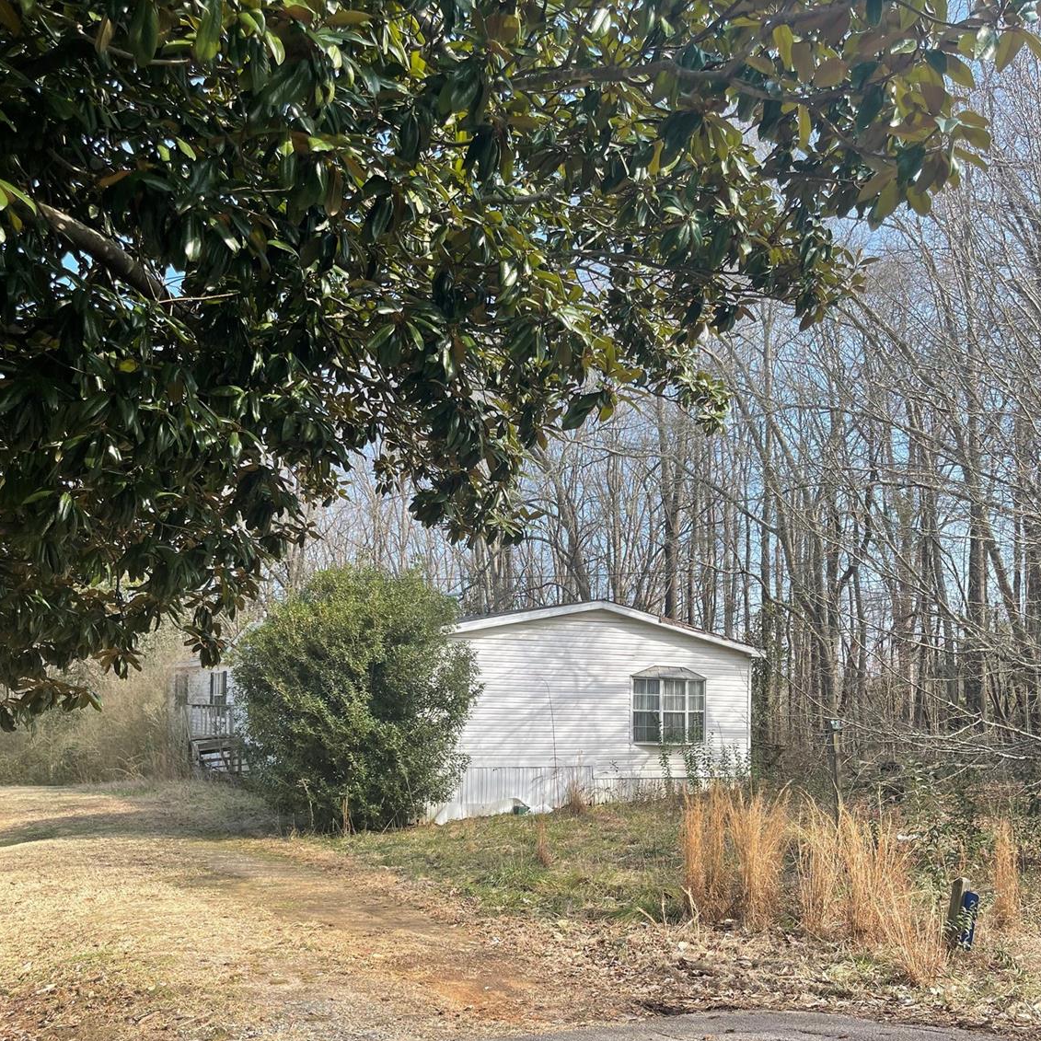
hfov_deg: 54.0
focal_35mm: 30
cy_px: 632
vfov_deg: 53.6
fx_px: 1021
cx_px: 514
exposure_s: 1/938
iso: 32
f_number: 1.6
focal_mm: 5.1
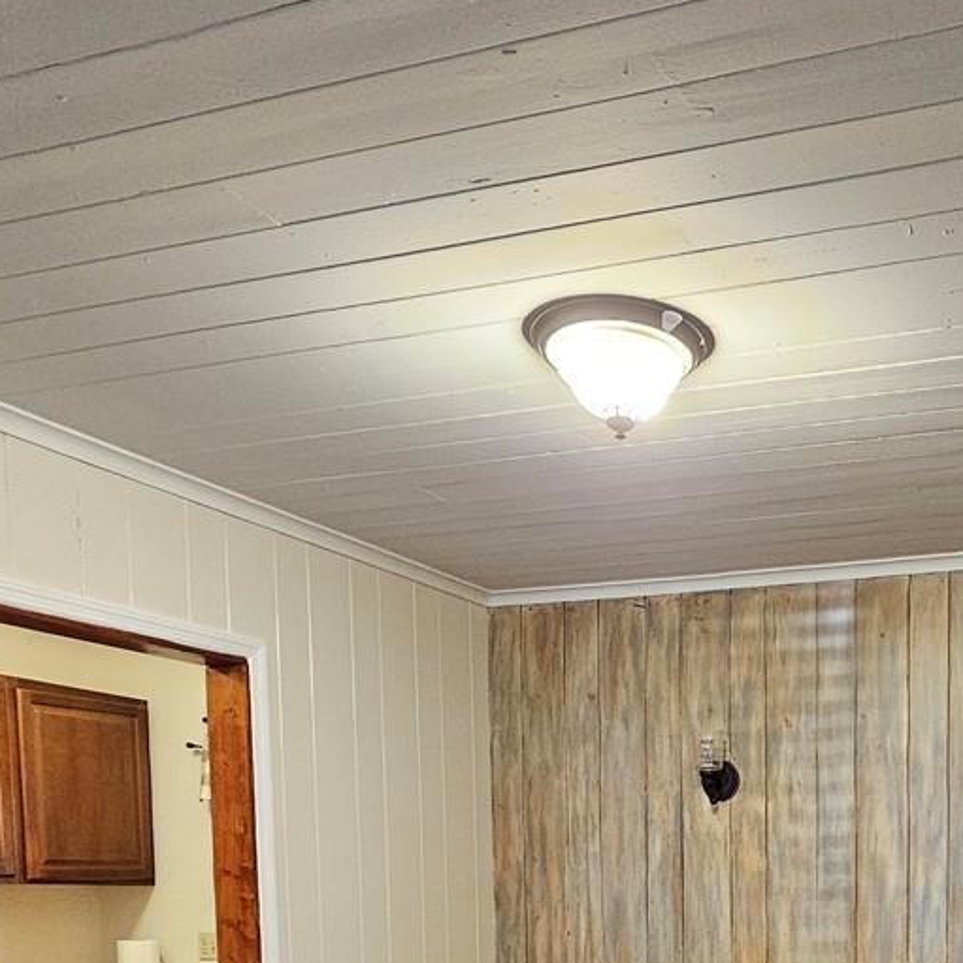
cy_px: 991
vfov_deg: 39.8
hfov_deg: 42.9
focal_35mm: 36
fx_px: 1133
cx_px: 833
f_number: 2.2
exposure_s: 1/30
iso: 500
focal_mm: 2.2
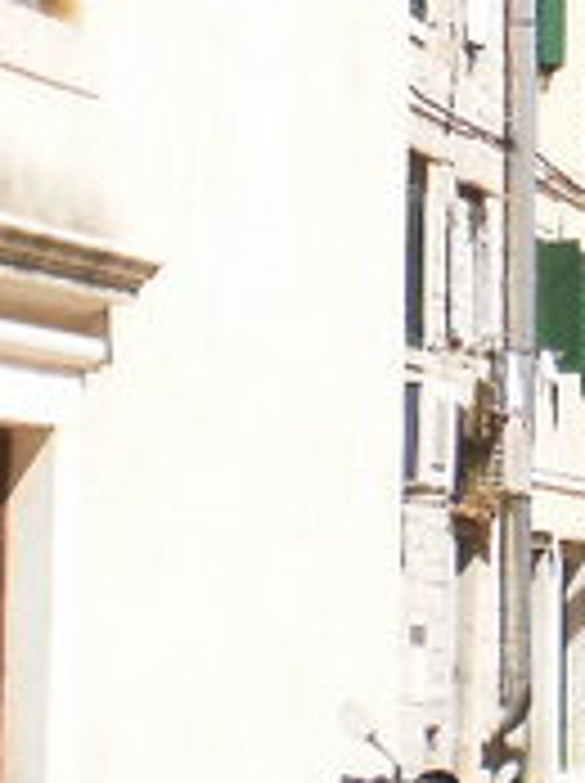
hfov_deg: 8.3
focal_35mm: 175
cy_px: -234
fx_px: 3953
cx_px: 855
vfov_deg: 11.0
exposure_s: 1/800
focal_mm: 6.3
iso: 100
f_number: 4.6
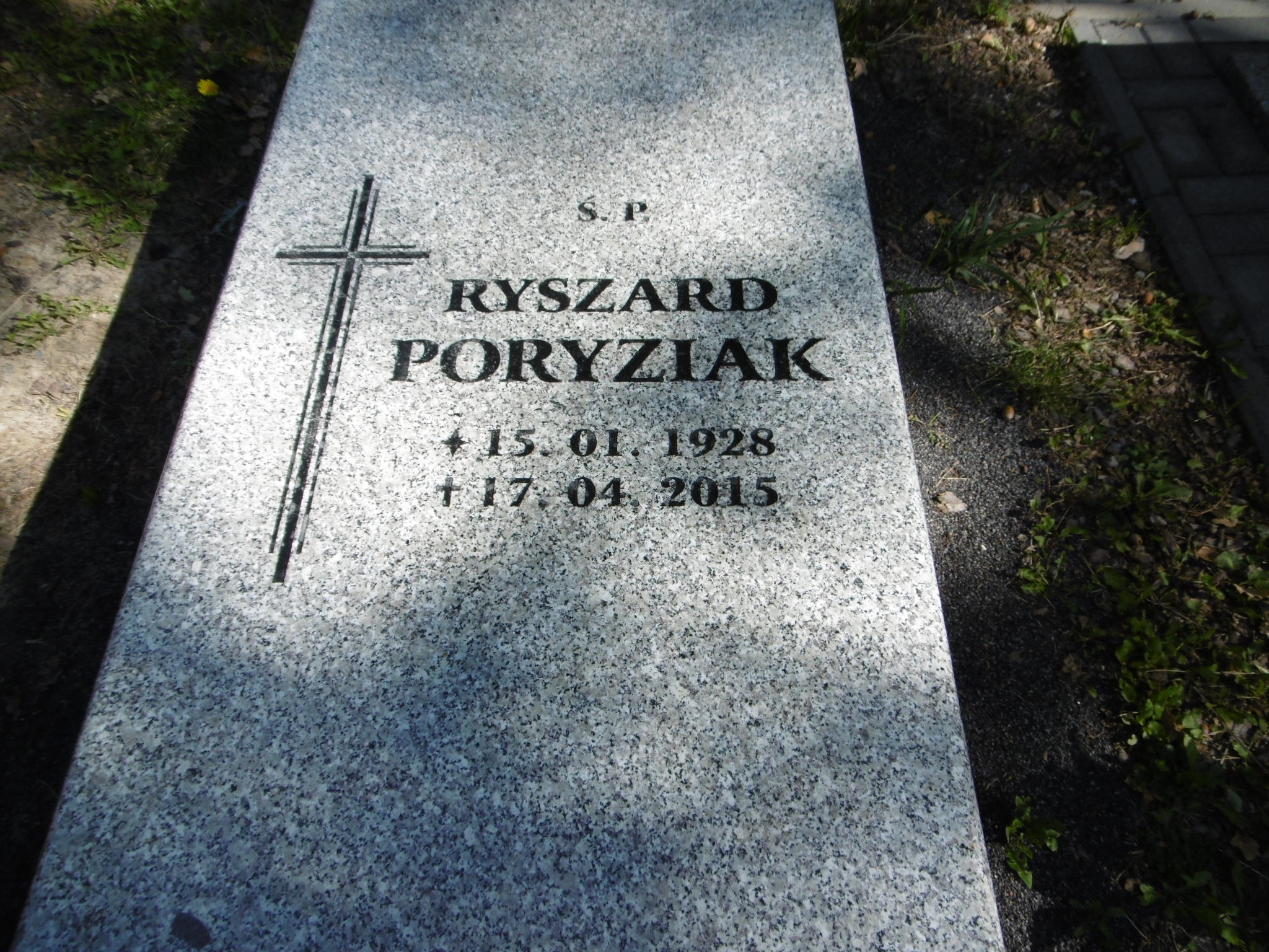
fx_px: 880
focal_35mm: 24
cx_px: 634
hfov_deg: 71.6
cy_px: 476
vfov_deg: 56.8
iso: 100
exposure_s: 1/640
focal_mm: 4.3
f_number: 3.1
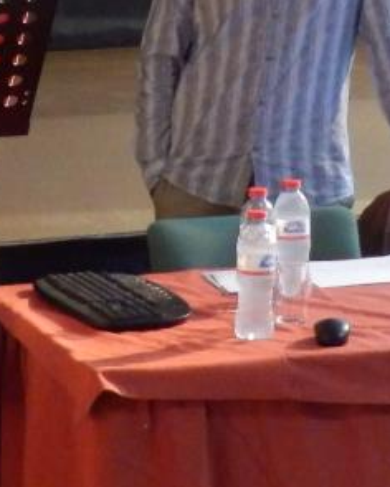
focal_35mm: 166
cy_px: 50
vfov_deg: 11.5
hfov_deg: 9.3
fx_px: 2395
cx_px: 160
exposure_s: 1/10
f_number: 4
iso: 1250
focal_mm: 8.9
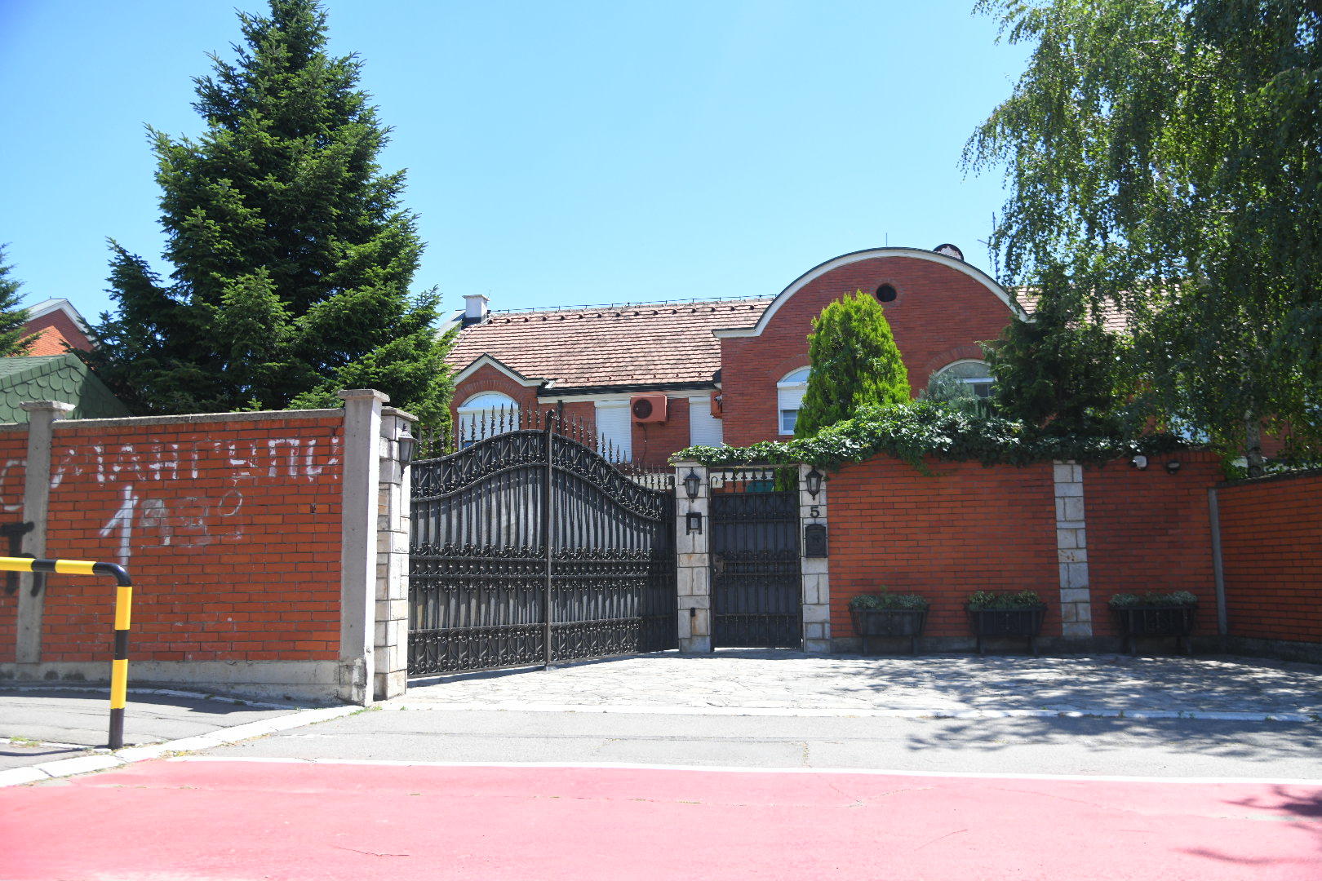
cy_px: 440
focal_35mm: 30
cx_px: 661
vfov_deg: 43.6
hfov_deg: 61.9
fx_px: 1102
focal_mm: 30
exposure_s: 1/3200
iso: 800
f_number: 4
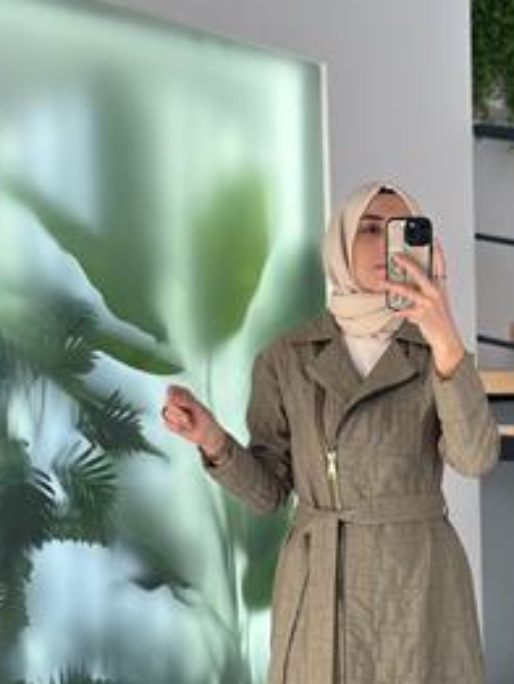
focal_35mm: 76
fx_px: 1503
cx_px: 367
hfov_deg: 19.3
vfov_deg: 25.4
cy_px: 481
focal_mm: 6.86
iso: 80
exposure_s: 1/541
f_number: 1.78
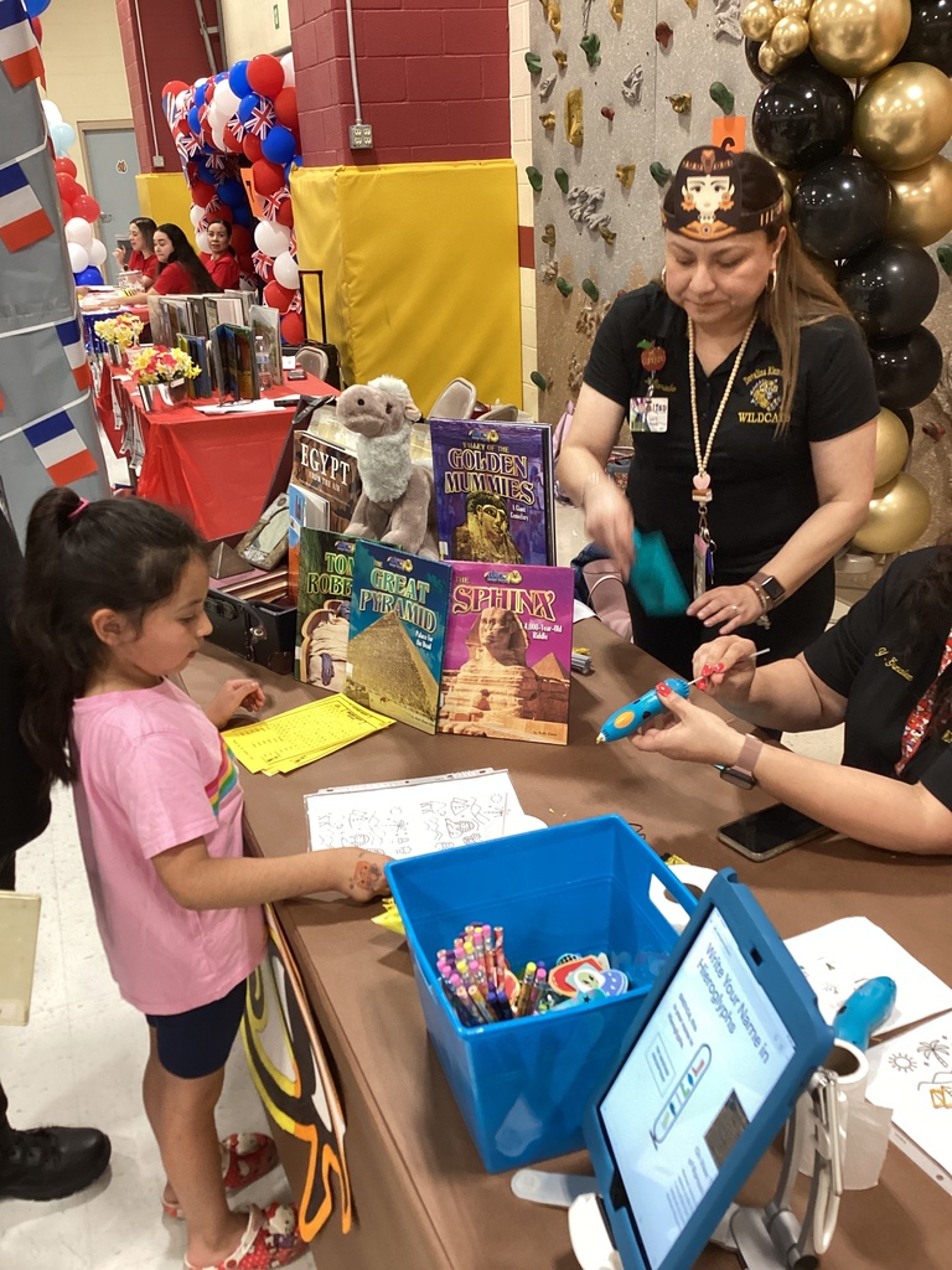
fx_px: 1137
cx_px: 476
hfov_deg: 45.4
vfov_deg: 58.4
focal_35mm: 31
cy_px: 635
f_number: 2.4
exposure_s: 1/50
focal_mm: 3.3
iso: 200
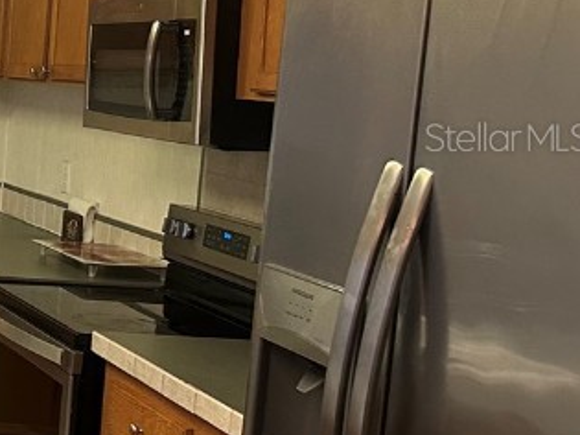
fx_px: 1306
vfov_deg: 18.8
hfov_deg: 20.5
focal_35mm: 78
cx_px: -344
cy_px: 136
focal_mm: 6.86
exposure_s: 1/60
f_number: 1.78
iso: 400
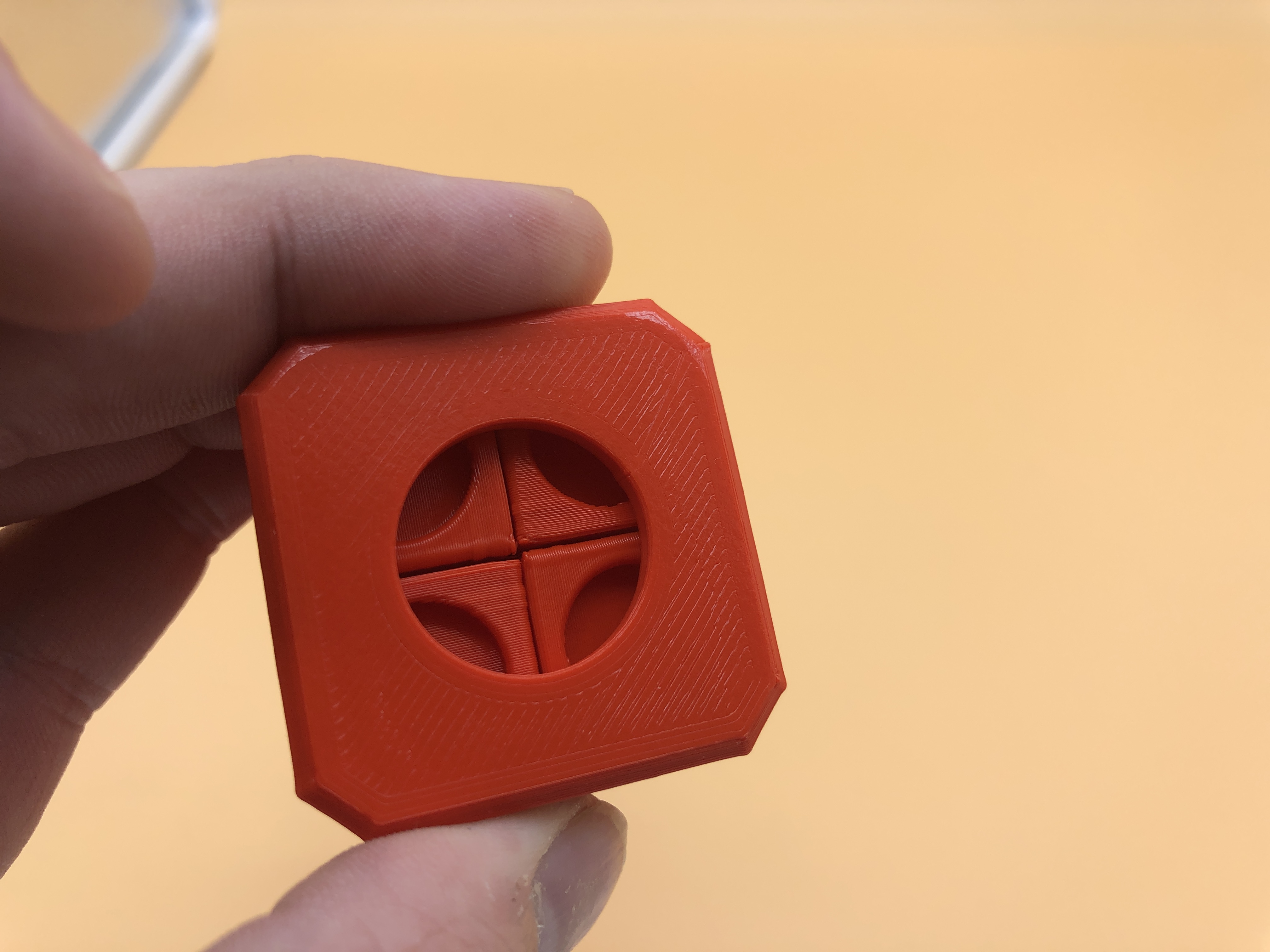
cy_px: 476
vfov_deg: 49.7
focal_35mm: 28
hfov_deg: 63.4
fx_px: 1027
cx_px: 635
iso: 25
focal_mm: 4
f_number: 1.8
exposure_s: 1/147
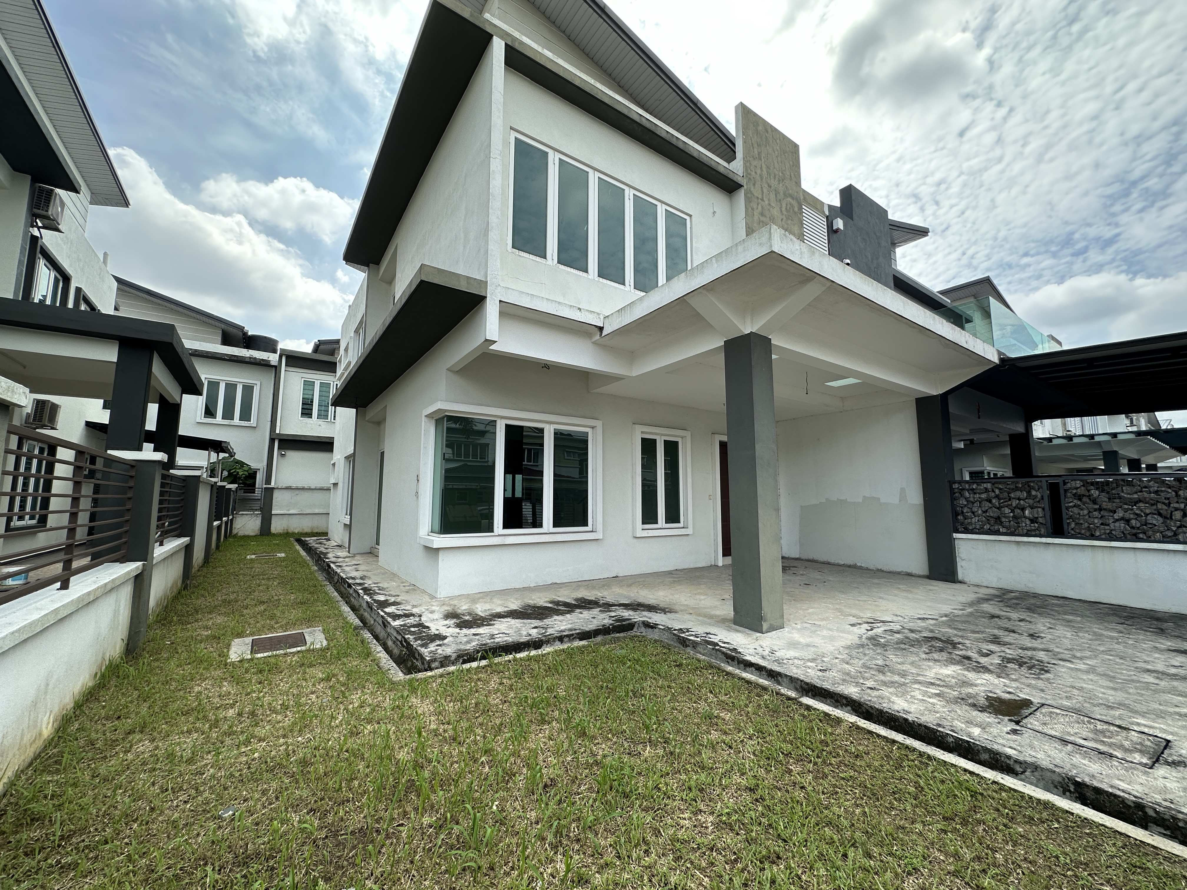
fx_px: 480
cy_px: 445
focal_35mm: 14
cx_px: 594
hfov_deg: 102.1
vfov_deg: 85.7
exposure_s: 1/707
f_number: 2.2
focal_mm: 2.22
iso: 40
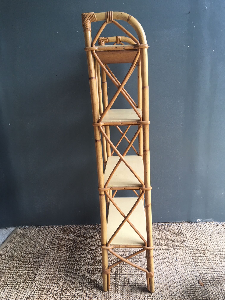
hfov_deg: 48.2
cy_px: 150
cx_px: 112
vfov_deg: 61.7
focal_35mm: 29
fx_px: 251
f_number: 2.2
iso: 25
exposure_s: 1/33
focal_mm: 4.15
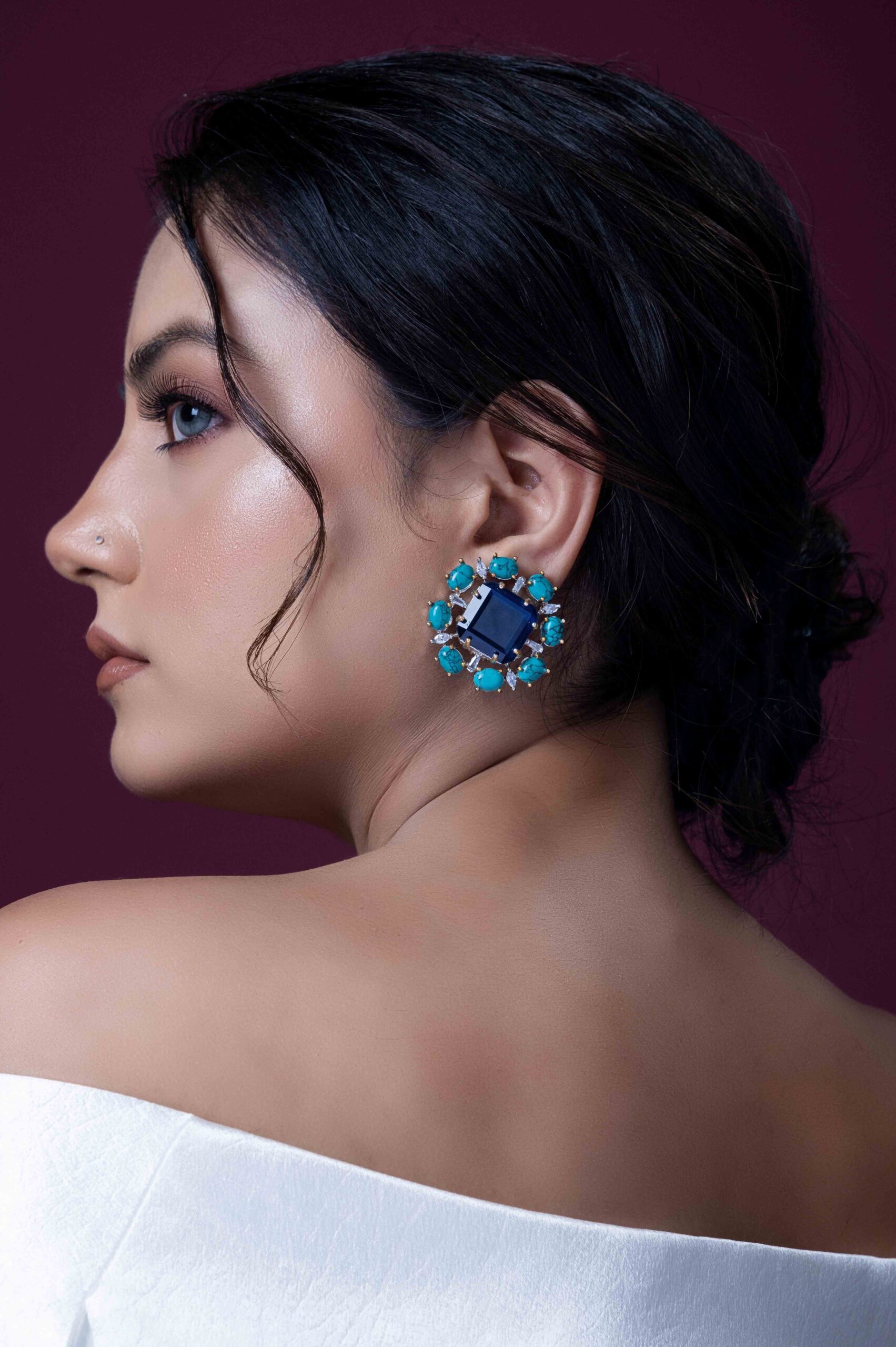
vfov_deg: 24.8
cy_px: 674
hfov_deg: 16.6
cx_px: 448
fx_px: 3066
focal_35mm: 82
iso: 400
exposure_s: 1/160
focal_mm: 82
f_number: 8
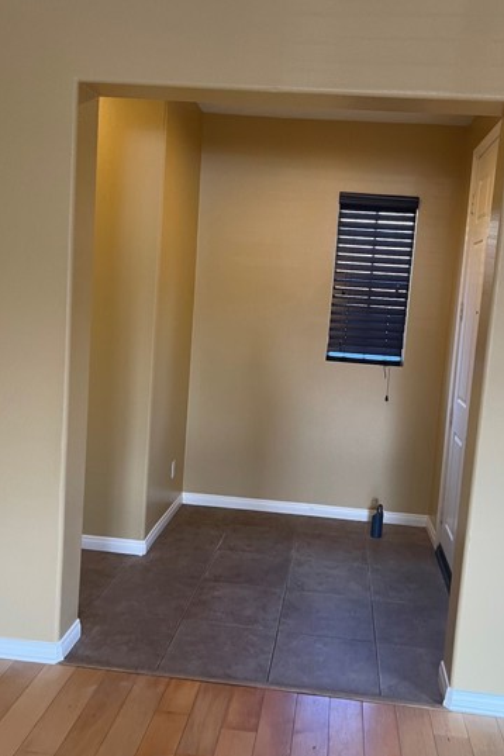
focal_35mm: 31
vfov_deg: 60.3
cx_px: 291
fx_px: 651
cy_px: 372
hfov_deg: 42.2
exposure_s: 1/82
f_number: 1.6
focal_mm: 5.1
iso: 125
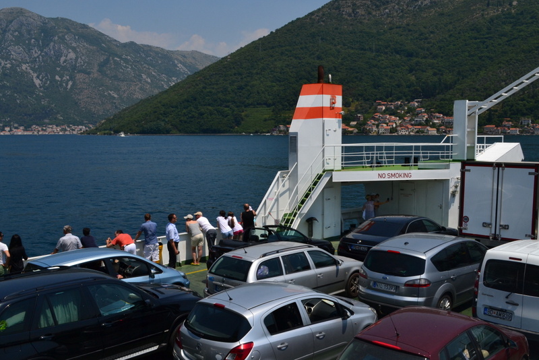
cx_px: 270
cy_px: 180
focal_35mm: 33
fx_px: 494
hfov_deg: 57.2
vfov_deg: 40.0
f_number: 11
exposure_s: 1/500
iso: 360
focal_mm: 22
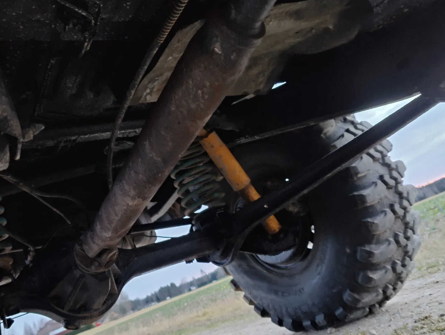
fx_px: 399
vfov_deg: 45.4
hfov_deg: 57.2
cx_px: 152
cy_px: 187
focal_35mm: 31
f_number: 1.8
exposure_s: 1/20
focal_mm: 6.06
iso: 200
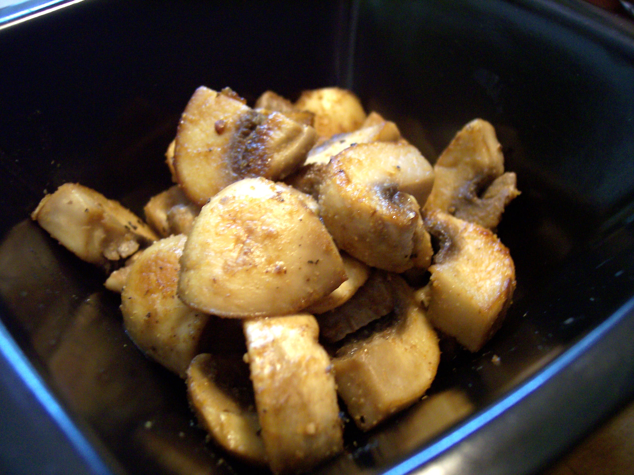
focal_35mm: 38
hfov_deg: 49.0
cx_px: 317
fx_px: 696
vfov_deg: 37.7
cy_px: 238
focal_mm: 8
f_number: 2.8
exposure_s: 1/8
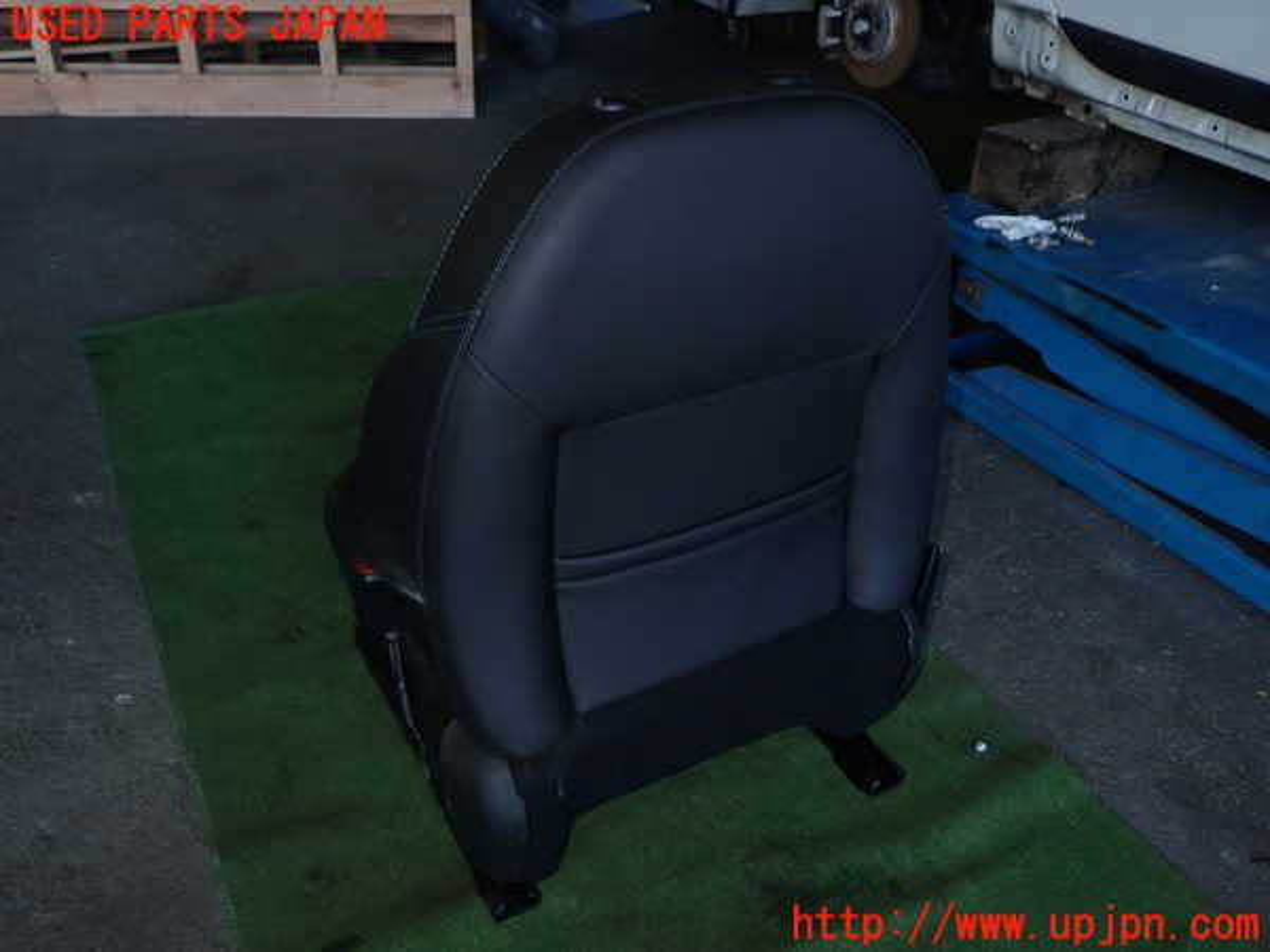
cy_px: 476
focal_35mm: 30
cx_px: 635
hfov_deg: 60.0
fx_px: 1101
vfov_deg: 46.8
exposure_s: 1/30
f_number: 6.3
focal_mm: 5.4
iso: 250
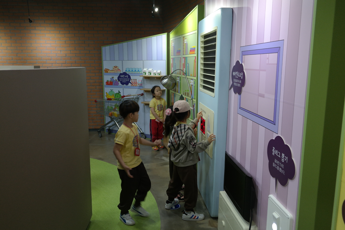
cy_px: 115
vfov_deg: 43.6
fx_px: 287
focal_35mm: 30
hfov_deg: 61.9
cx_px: 172
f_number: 3.5
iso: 400
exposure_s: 1/40
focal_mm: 20
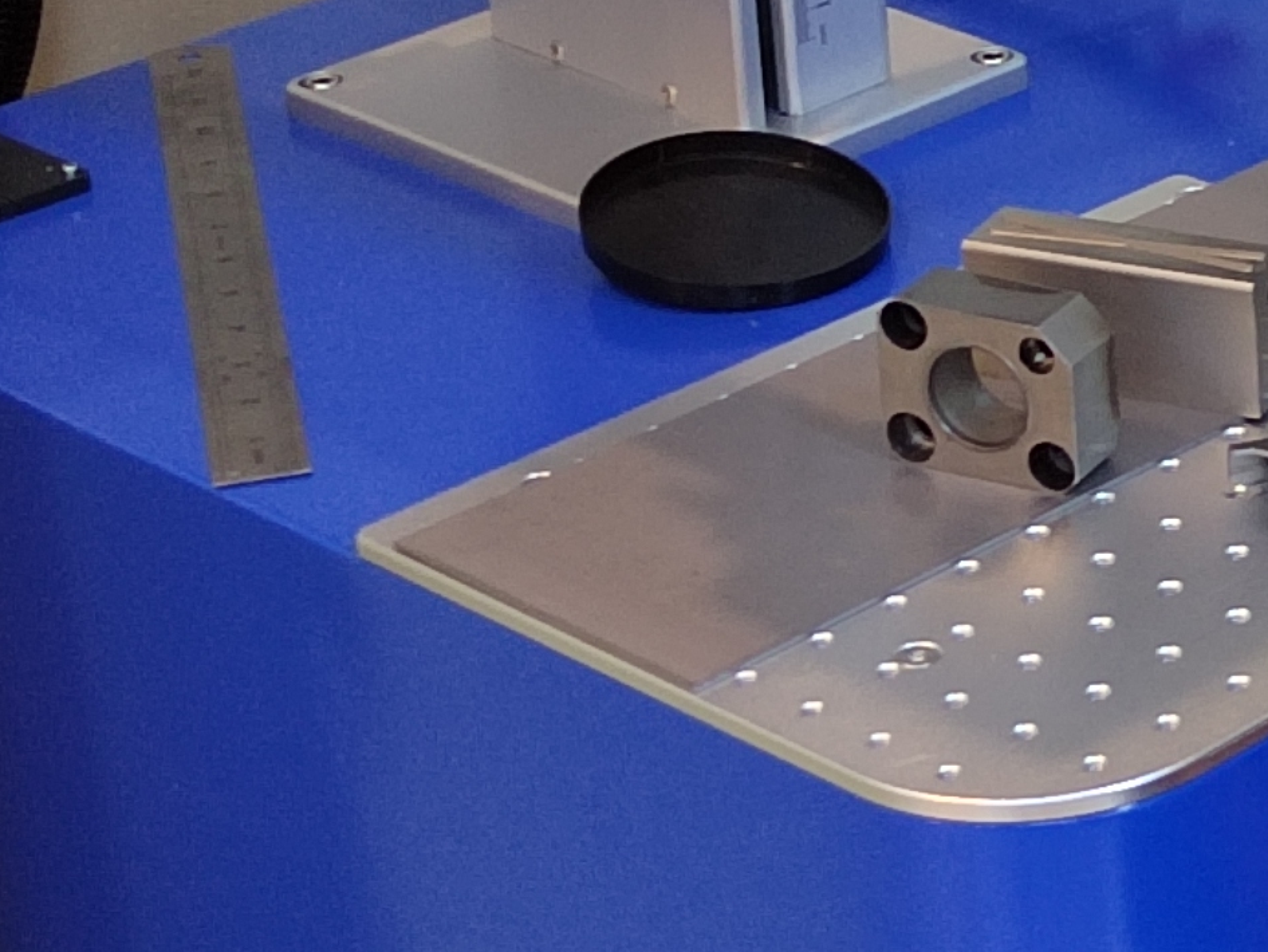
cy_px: 241
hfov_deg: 13.9
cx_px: 1992
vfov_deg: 11.2
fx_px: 4836
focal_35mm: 132
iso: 1378
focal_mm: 5.52
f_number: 1.9
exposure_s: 1/50
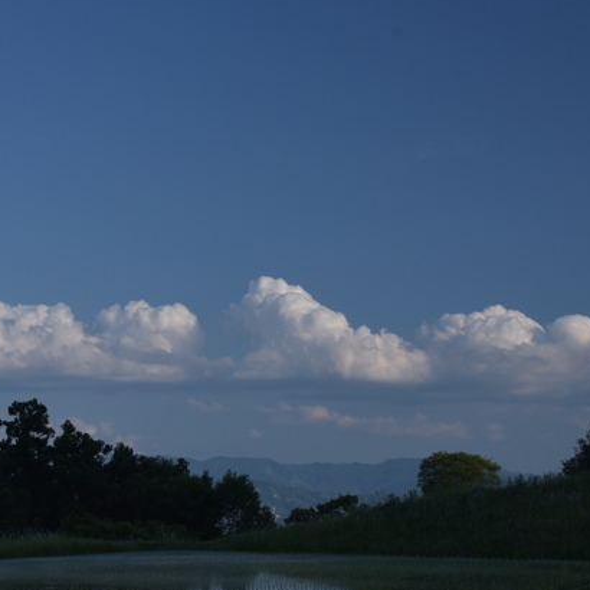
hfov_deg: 17.1
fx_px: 1967
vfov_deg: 17.0
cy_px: 435
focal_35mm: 102
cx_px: 299
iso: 500
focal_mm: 48
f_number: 10
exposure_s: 1/500
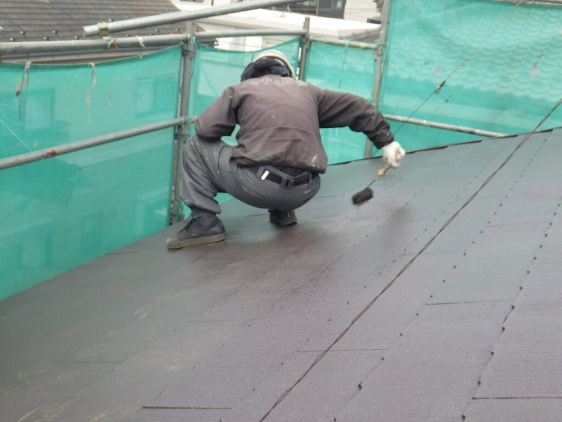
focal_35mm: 51
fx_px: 828
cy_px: 211
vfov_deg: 28.6
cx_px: 281
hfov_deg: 37.5
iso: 125
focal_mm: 9.1
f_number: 5.3
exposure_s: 1/250
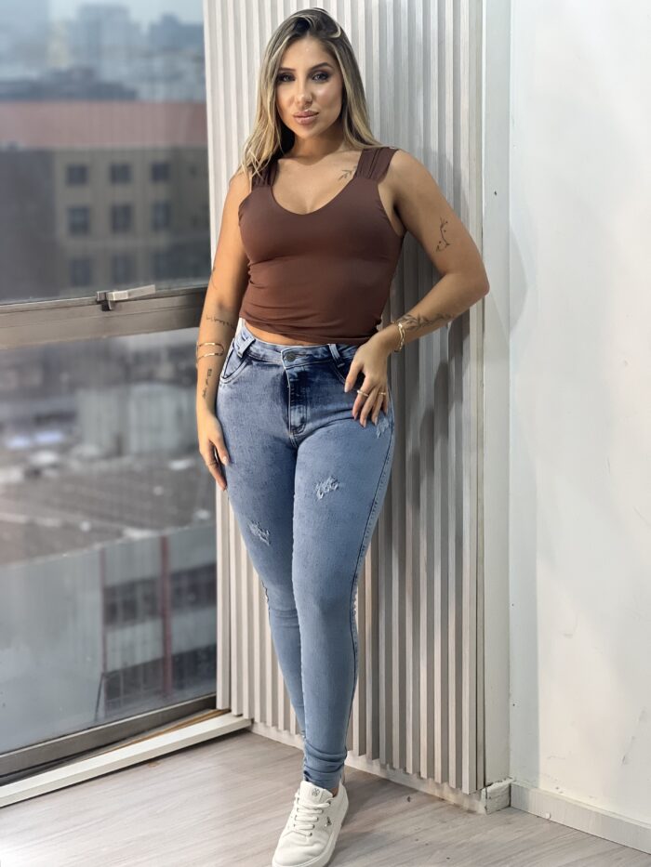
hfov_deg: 19.1
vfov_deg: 25.3
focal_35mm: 77
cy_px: 434
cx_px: 326
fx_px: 1930
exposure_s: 1/120
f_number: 2.8
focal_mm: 9
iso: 160
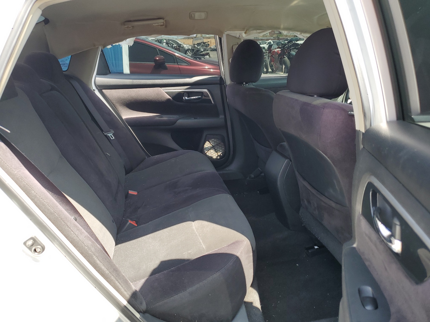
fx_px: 323
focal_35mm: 26
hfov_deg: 67.3
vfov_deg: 53.1
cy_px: 161
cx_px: 215
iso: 50
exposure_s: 1/256
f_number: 1.5
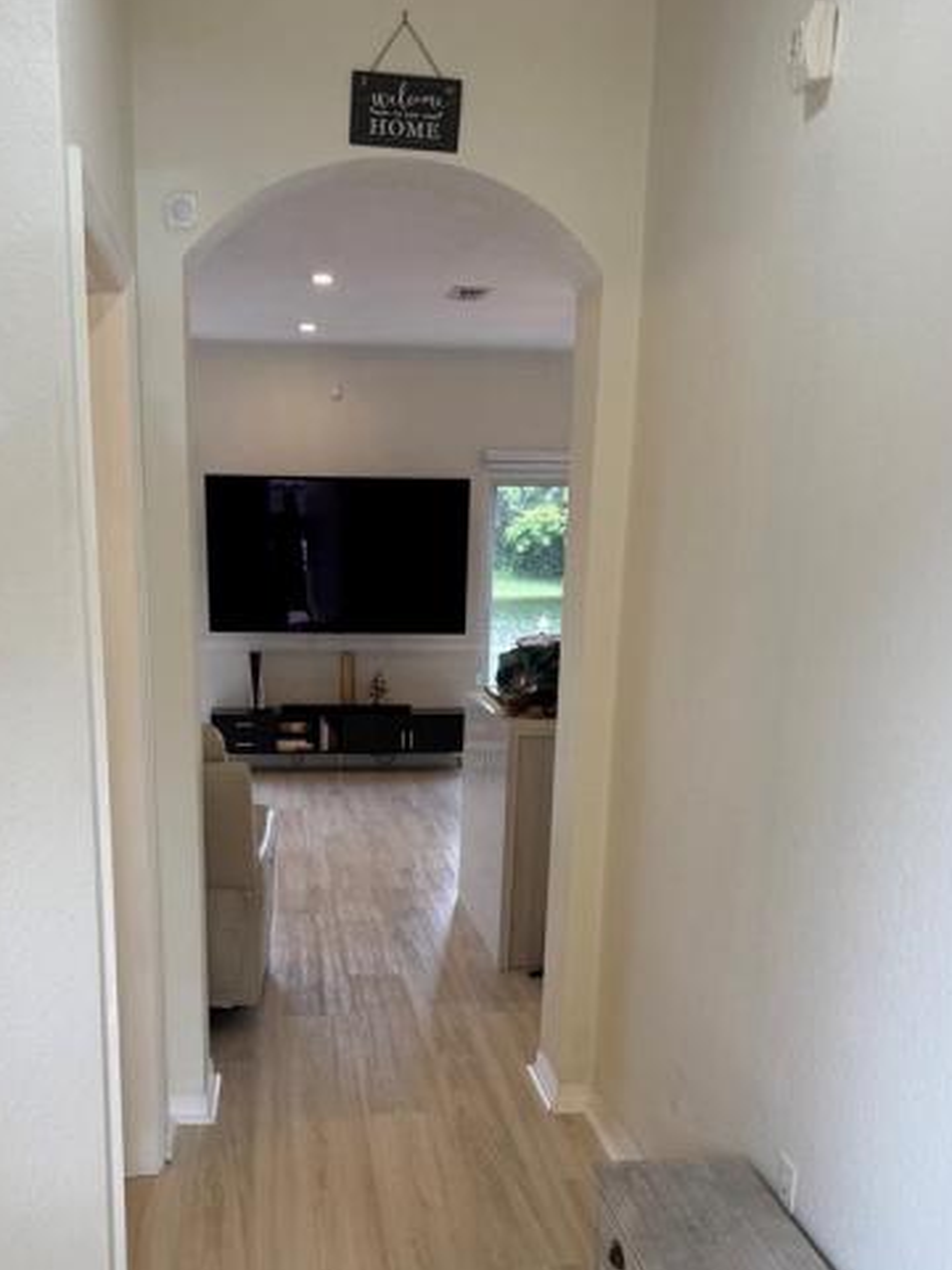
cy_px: 889
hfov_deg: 39.5
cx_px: 386
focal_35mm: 36
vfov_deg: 50.0
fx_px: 1320
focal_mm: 6.76
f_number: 1.78
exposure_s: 1/120
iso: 50
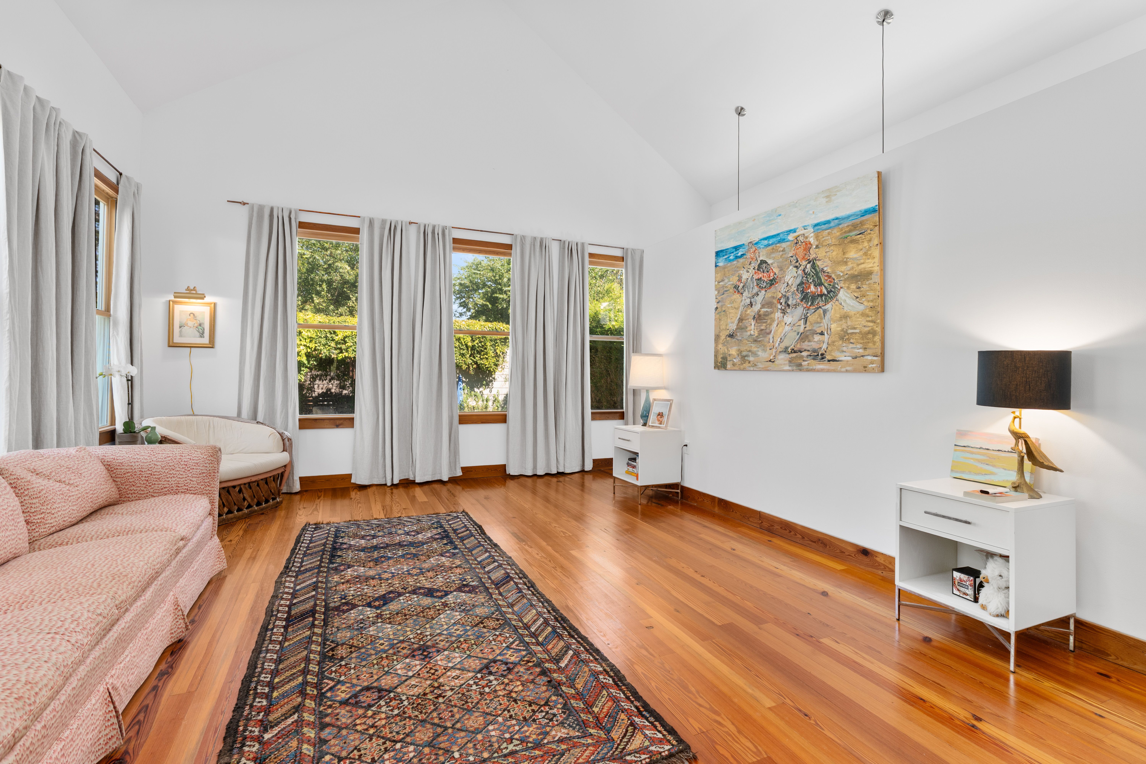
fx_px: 509
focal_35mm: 16
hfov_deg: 96.7
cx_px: 573
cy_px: 382
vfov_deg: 73.7
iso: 250
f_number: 7.1
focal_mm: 16
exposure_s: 1/3
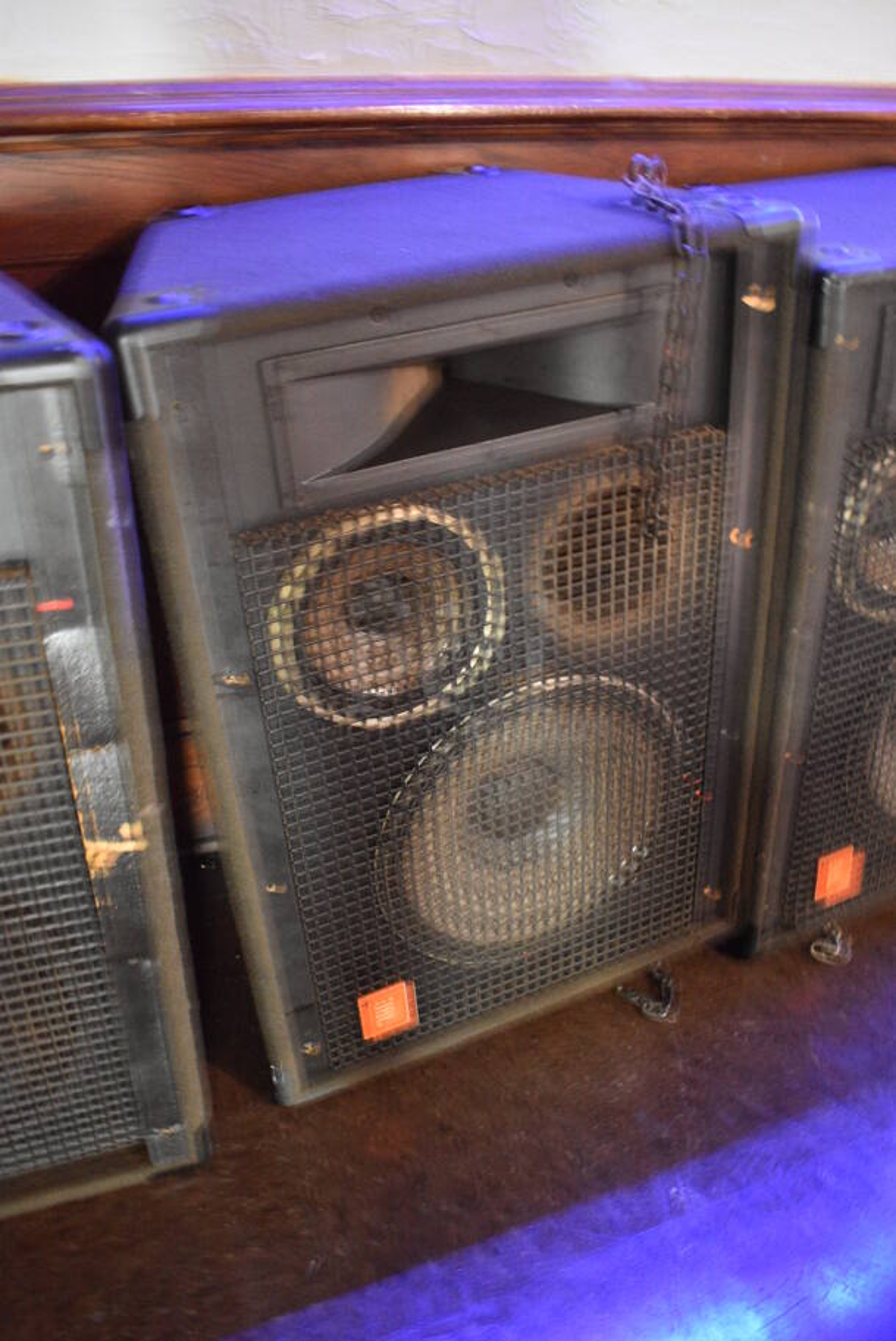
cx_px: 448
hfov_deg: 43.7
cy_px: 670
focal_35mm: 30
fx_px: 1118
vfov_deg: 61.9
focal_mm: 20
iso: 3200
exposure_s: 1/4
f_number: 3.5
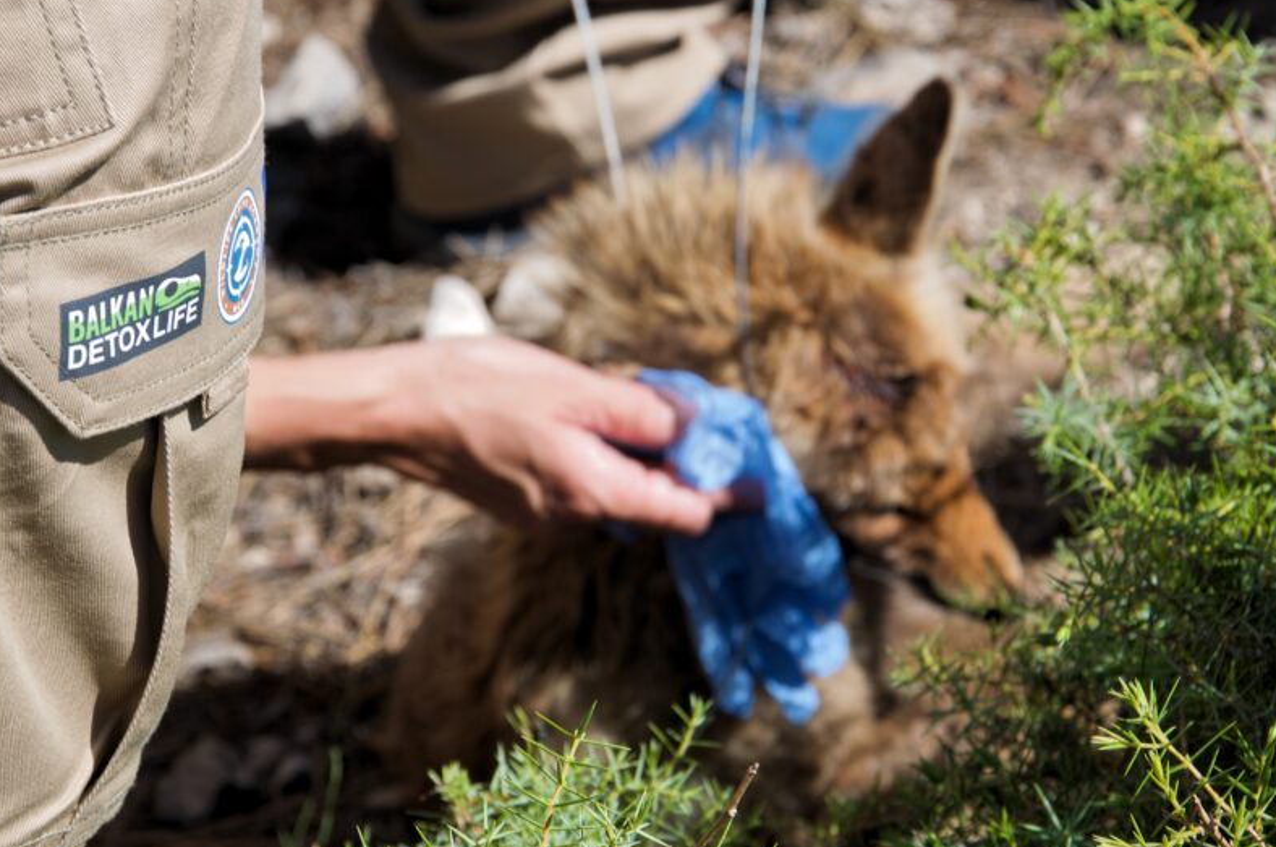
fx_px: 5521
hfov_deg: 13.2
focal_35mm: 156
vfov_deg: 8.8
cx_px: 591
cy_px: 424
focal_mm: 80
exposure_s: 1/200
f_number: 10
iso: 100
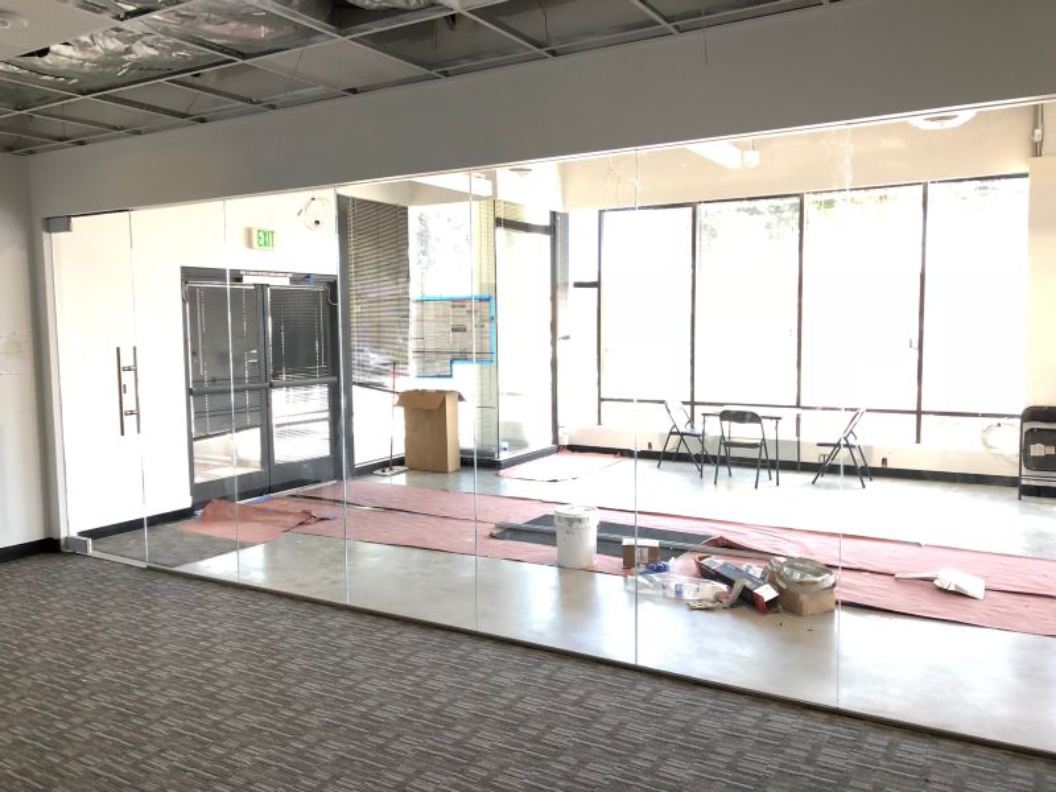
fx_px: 854
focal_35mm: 28
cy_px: 396
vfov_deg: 49.7
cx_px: 528
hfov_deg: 63.4
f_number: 1.8
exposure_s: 1/15
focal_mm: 3.99
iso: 50
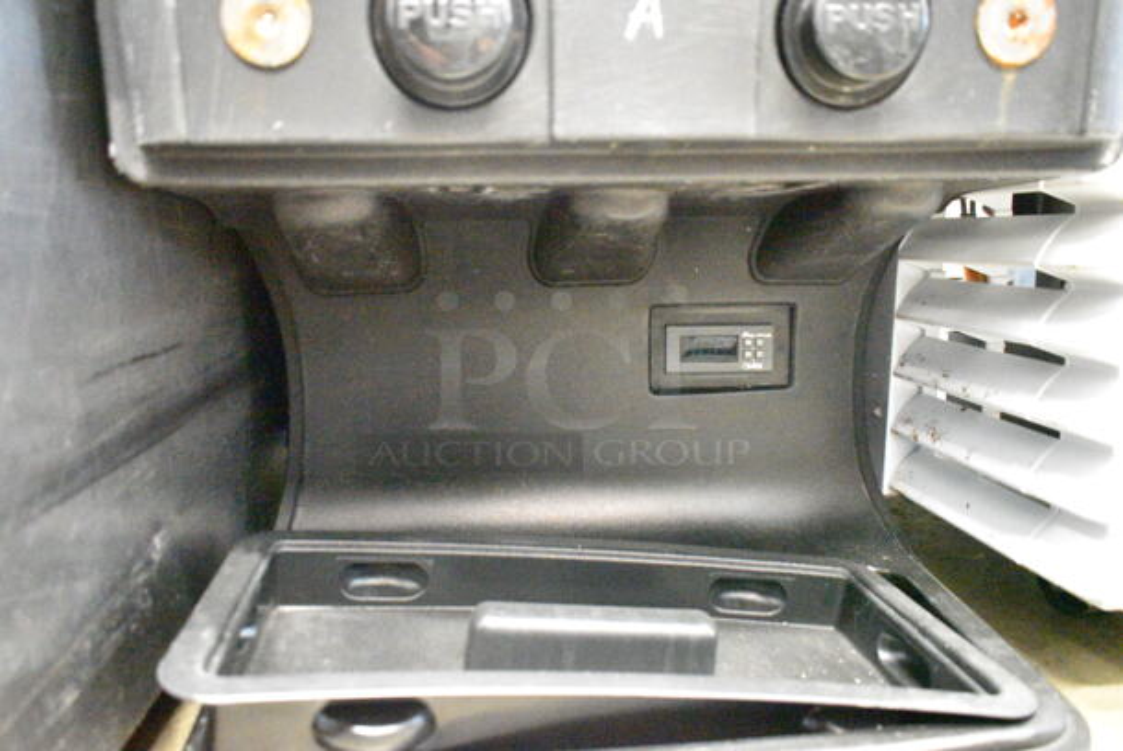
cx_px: 562
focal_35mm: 30
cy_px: 376
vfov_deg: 43.7
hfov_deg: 61.9
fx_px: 937
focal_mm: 20
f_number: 3.5
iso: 25600
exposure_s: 1/30
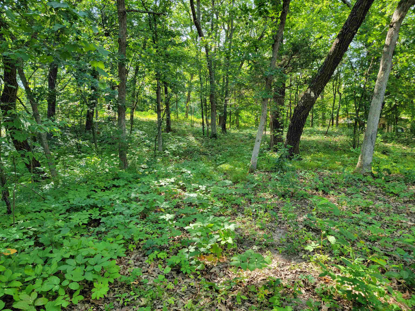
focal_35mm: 24
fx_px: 288
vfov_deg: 56.8
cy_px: 156
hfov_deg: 71.6
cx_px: 208
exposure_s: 1/120
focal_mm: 6.7
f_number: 1.8
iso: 50
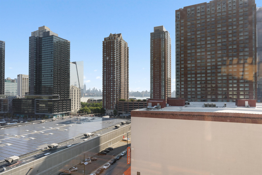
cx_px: 131
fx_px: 167
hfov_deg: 76.1
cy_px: 88
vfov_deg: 55.1
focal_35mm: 23
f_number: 11
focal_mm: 23
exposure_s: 1/30
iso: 100
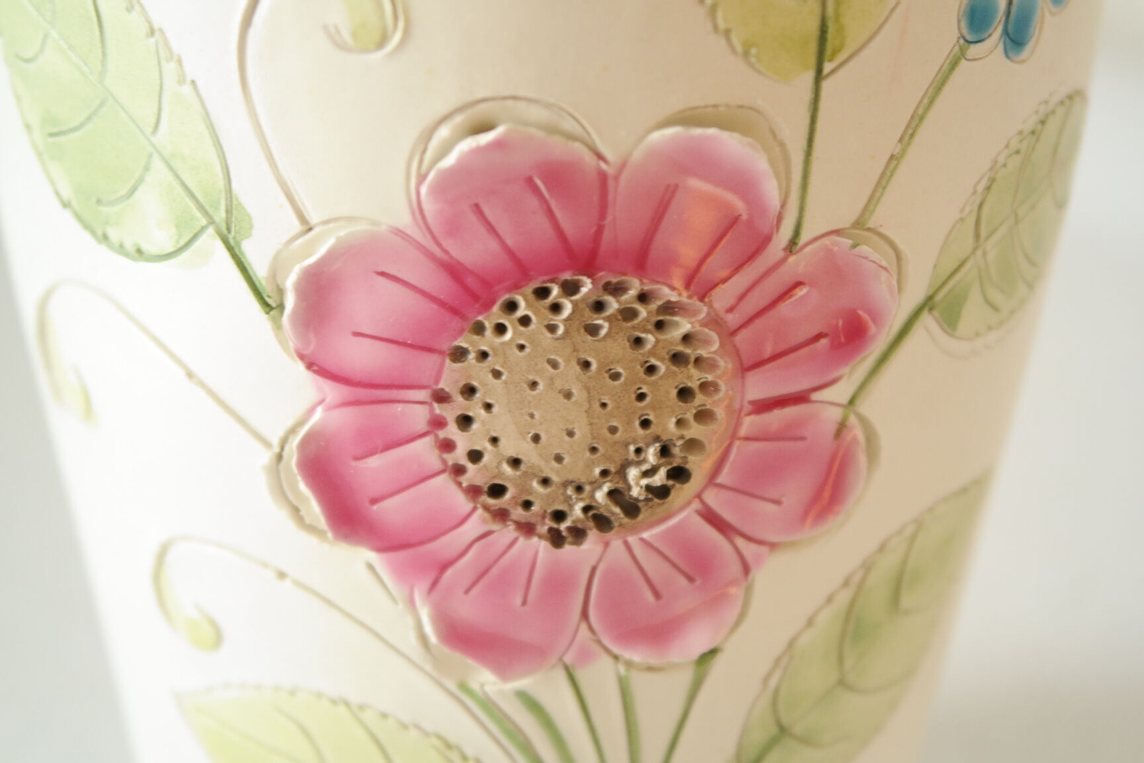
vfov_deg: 19.7
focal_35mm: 69
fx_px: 2192
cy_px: 382
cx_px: 572
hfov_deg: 29.2
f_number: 6.3
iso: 400
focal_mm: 45
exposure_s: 1/25
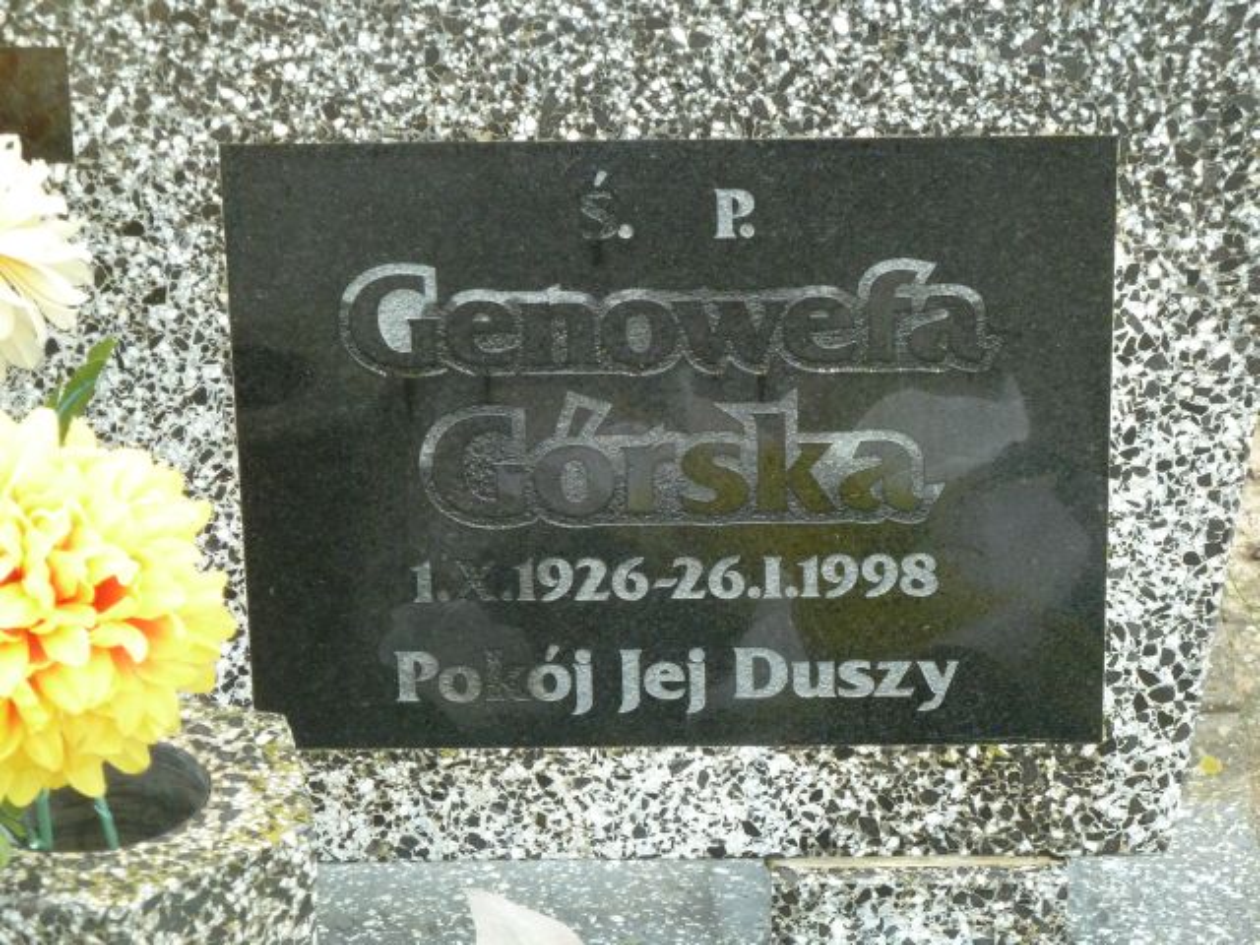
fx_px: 4332
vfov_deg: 12.5
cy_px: 472
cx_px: 630
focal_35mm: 119
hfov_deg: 16.6
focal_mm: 19.5
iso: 320
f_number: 4.4
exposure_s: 1/40
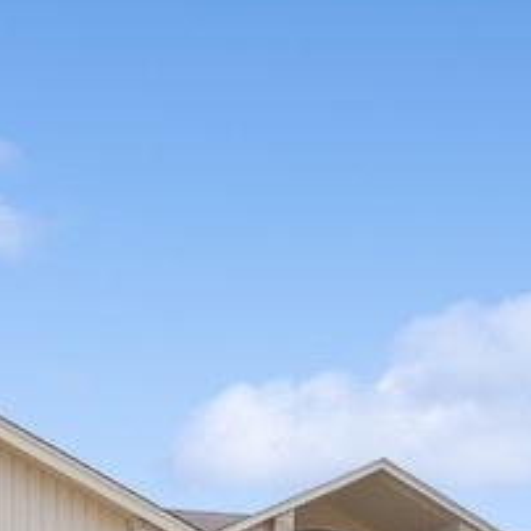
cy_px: 656
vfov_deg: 27.8
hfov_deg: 31.6
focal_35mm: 53
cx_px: 126
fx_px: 920
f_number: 4
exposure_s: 1/1000
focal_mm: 14
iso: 200
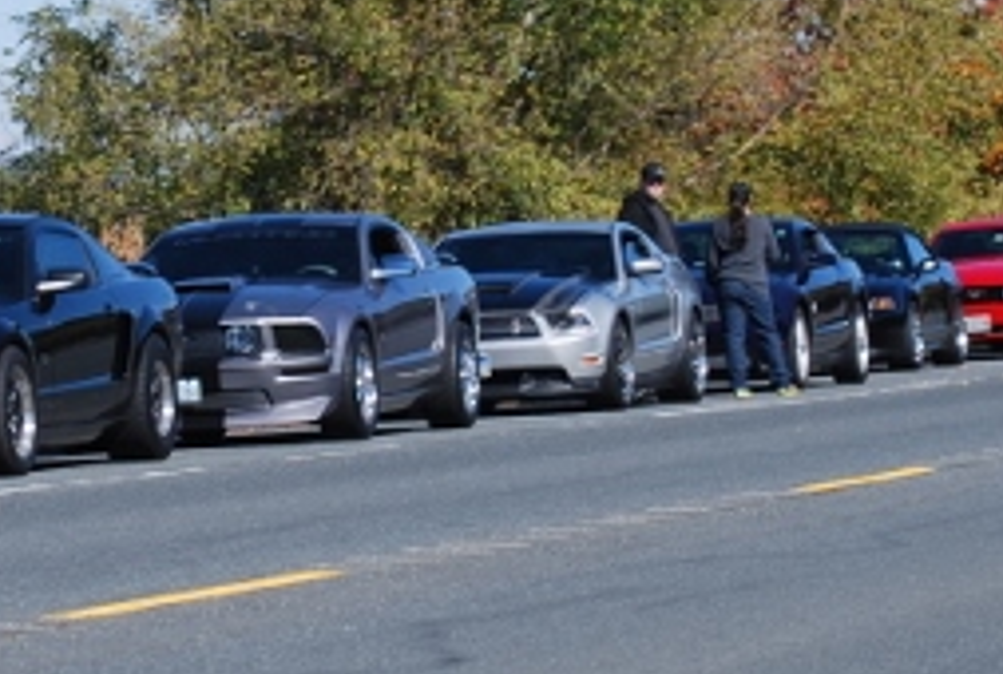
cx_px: 321
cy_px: 16
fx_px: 7277
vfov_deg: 5.3
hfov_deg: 7.9
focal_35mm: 261
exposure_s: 1/200
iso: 100
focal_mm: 55
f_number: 7.1
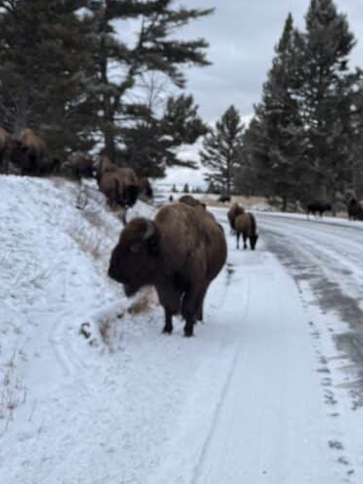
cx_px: 357
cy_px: 183
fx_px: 686
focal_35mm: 49
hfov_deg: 28.0
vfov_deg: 38.7
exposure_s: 1/931
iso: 80
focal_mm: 6.76
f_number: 1.78
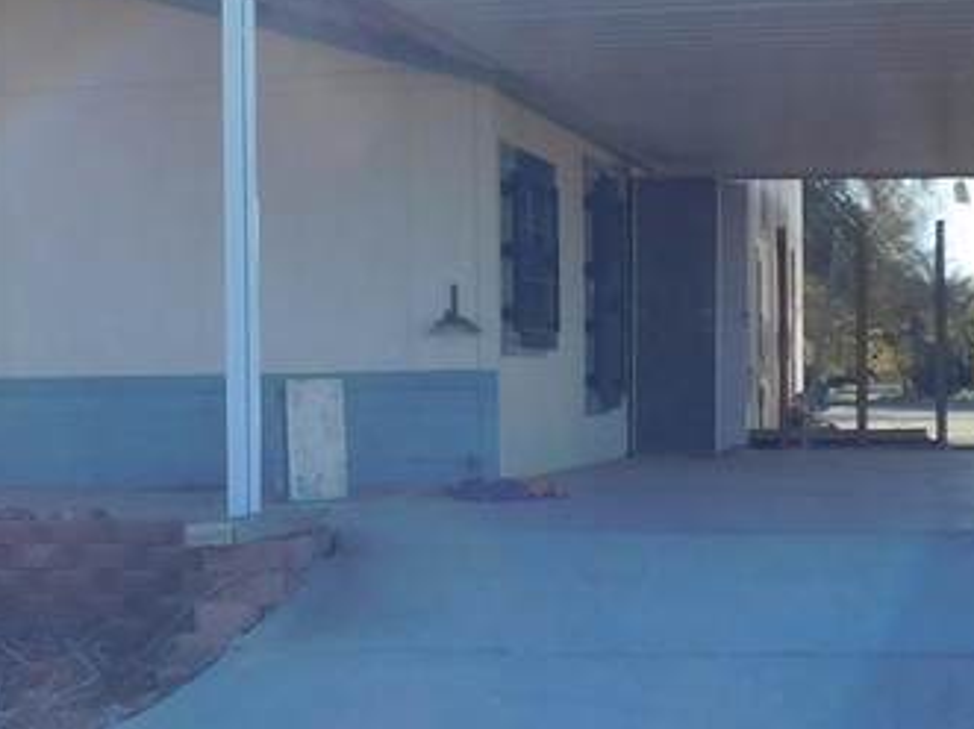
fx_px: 2503
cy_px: 497
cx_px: 77
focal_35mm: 89
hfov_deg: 21.5
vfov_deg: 16.5
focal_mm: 4
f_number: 3
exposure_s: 1/1000
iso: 125
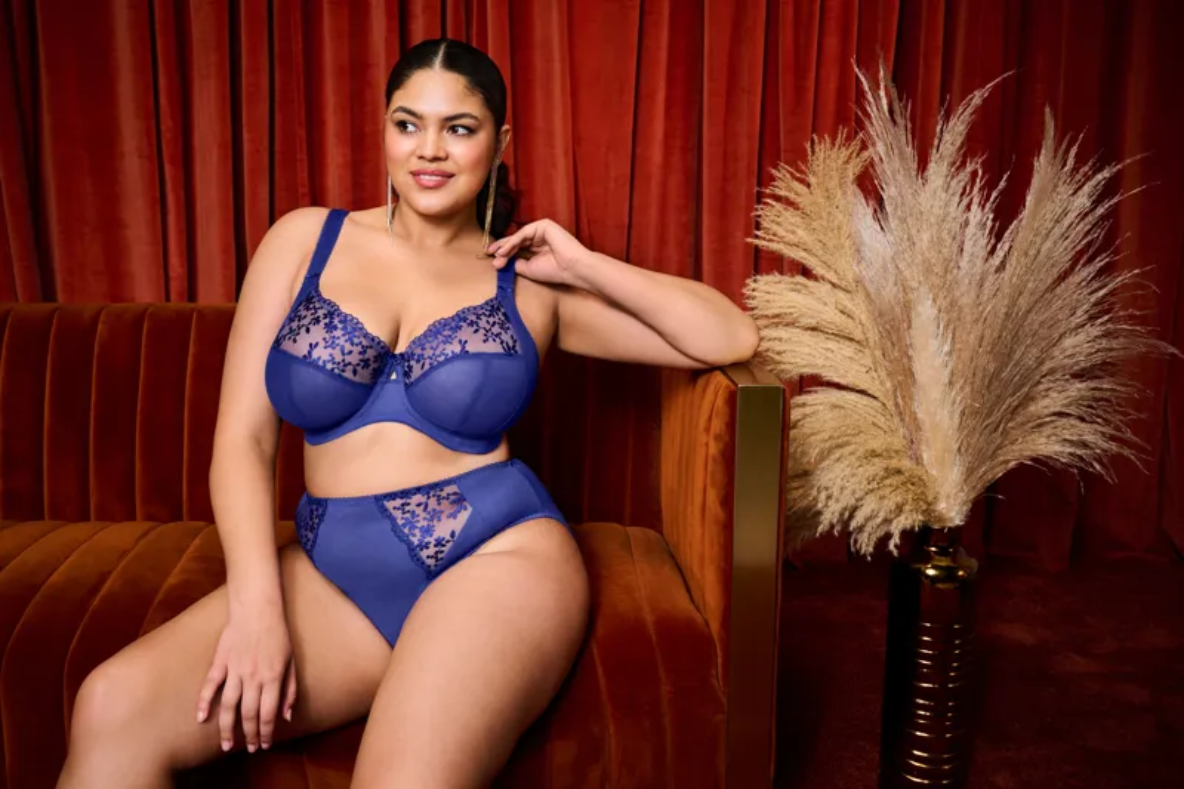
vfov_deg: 39.4
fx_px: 1101
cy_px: 394
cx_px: 592
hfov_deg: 56.5
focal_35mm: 34
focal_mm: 33.5
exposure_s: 1/200
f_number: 7.1
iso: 1250
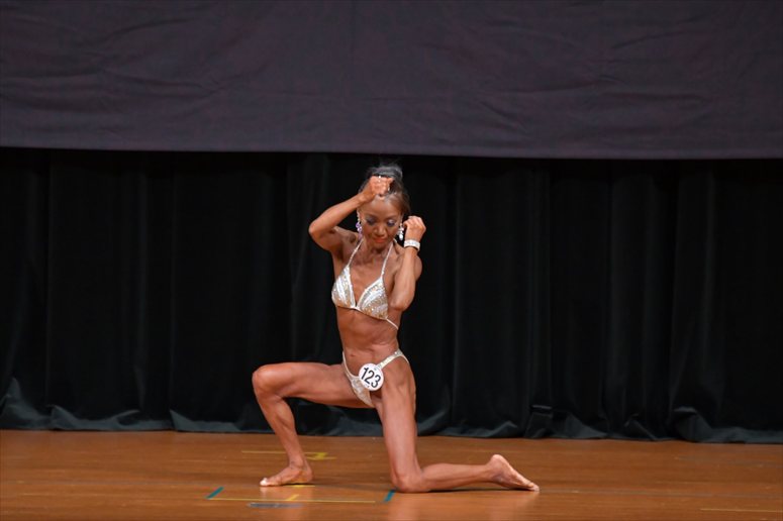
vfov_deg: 4.4
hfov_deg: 6.5
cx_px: 392
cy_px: 260
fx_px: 6848
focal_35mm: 315
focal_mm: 210
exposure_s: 1/400
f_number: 5.6
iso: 4000
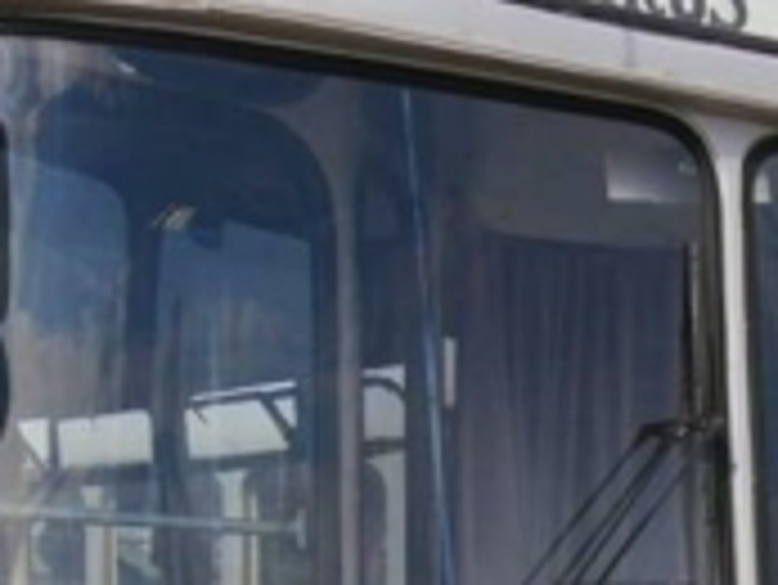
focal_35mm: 151
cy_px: 878
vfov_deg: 9.6
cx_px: 1156
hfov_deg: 12.4
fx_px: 3396
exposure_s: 1/400
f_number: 8
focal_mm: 17
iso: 200
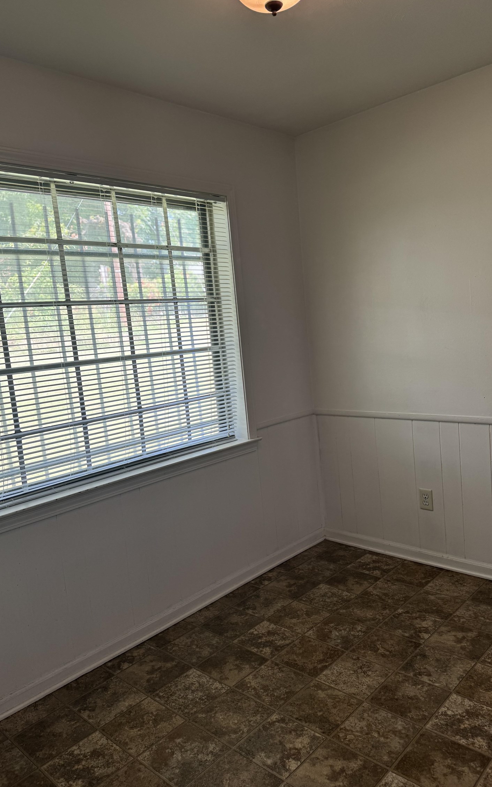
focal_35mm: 26
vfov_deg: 70.4
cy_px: 393
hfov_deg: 47.6
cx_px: 245
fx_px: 558
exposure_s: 1/120
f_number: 1.78
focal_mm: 6.76
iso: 64
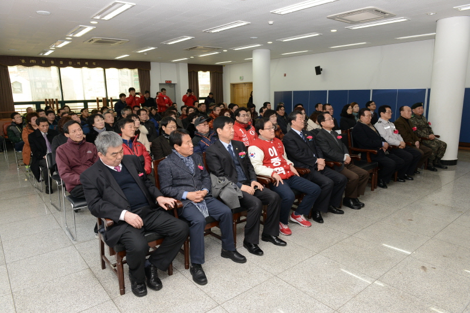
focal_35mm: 24
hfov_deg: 73.8
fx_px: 313
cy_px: 156
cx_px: 235
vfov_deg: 53.1
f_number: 6.3
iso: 1250
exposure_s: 1/125
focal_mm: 24
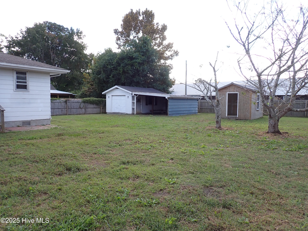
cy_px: 116
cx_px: 154
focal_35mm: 25
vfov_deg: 54.9
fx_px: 222
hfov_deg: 69.4
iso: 100
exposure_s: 1/320
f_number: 2.8
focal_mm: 4.5
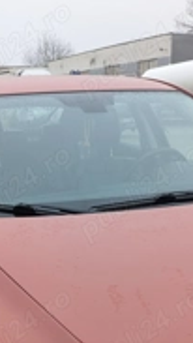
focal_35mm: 57
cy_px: 365
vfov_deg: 32.7
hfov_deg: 21.1
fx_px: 518
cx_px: 75
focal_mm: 6.81
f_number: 1.85
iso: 50
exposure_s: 1/539
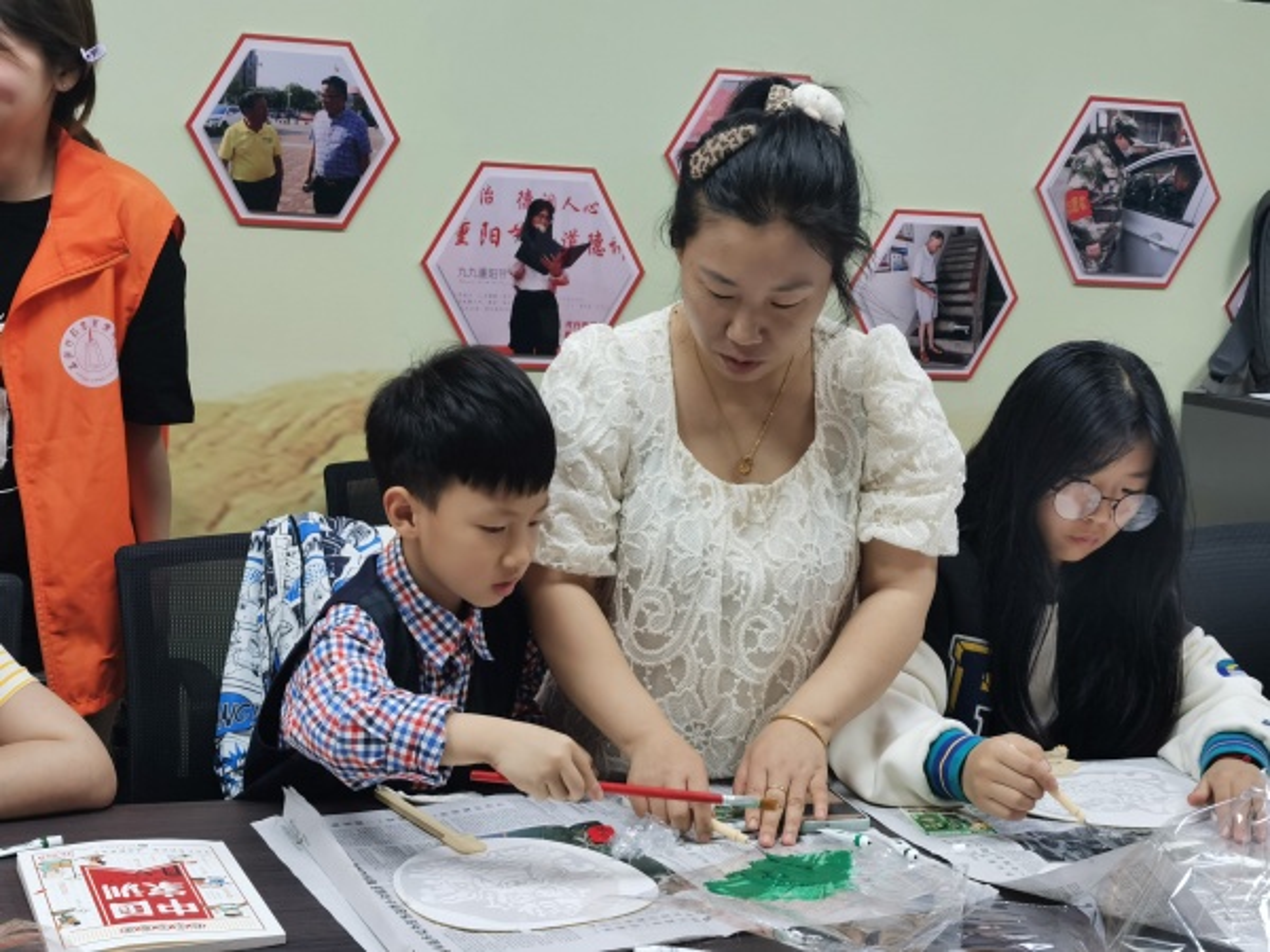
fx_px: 1944
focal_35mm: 53
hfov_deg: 36.2
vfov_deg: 27.5
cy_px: 476
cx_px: 635
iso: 100
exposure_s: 1/100
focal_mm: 5.56
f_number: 1.6
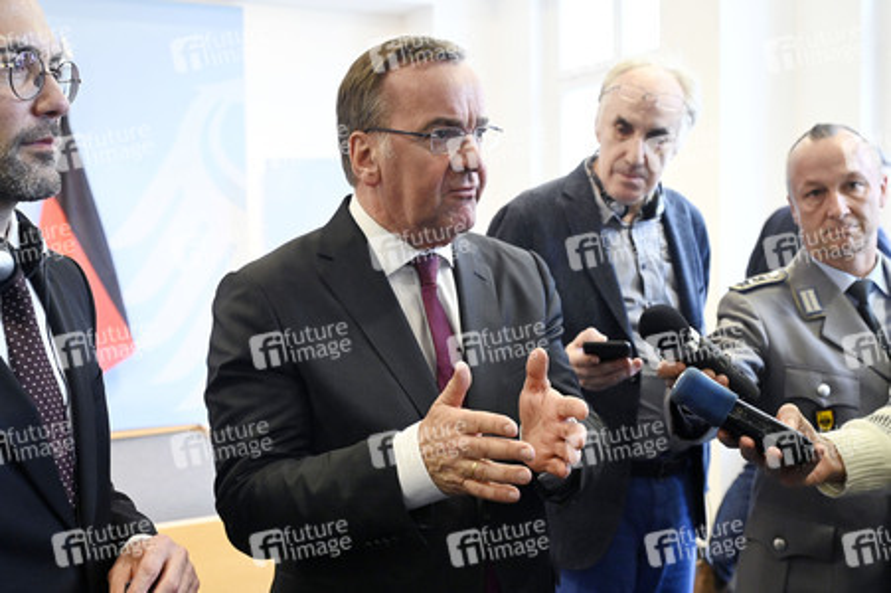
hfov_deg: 47.4
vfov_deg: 32.6
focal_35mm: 41
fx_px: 1014
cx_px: 446
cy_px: 296
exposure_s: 1/200
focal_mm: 41
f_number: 5
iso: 6400
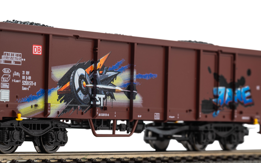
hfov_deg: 17.8
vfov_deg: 11.2
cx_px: 133
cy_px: 83
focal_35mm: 117
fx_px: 832
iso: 100
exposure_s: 1/3
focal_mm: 105
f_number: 32
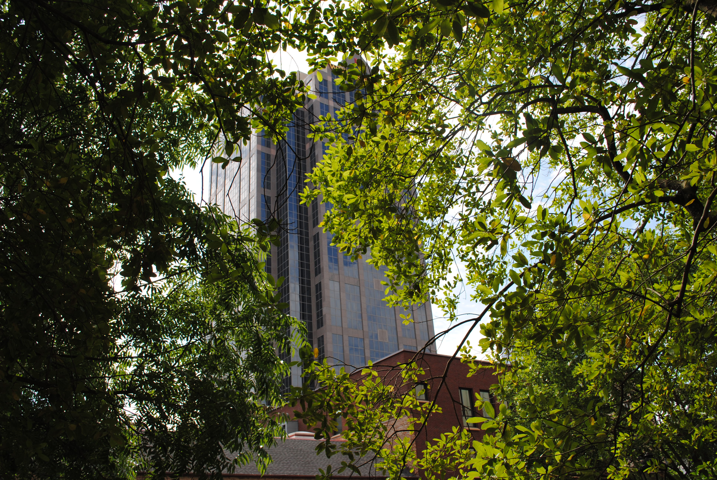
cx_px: 358
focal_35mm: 33
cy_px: 240
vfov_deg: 40.1
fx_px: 658
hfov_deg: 57.2
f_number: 8
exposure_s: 1/200
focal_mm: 22
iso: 100
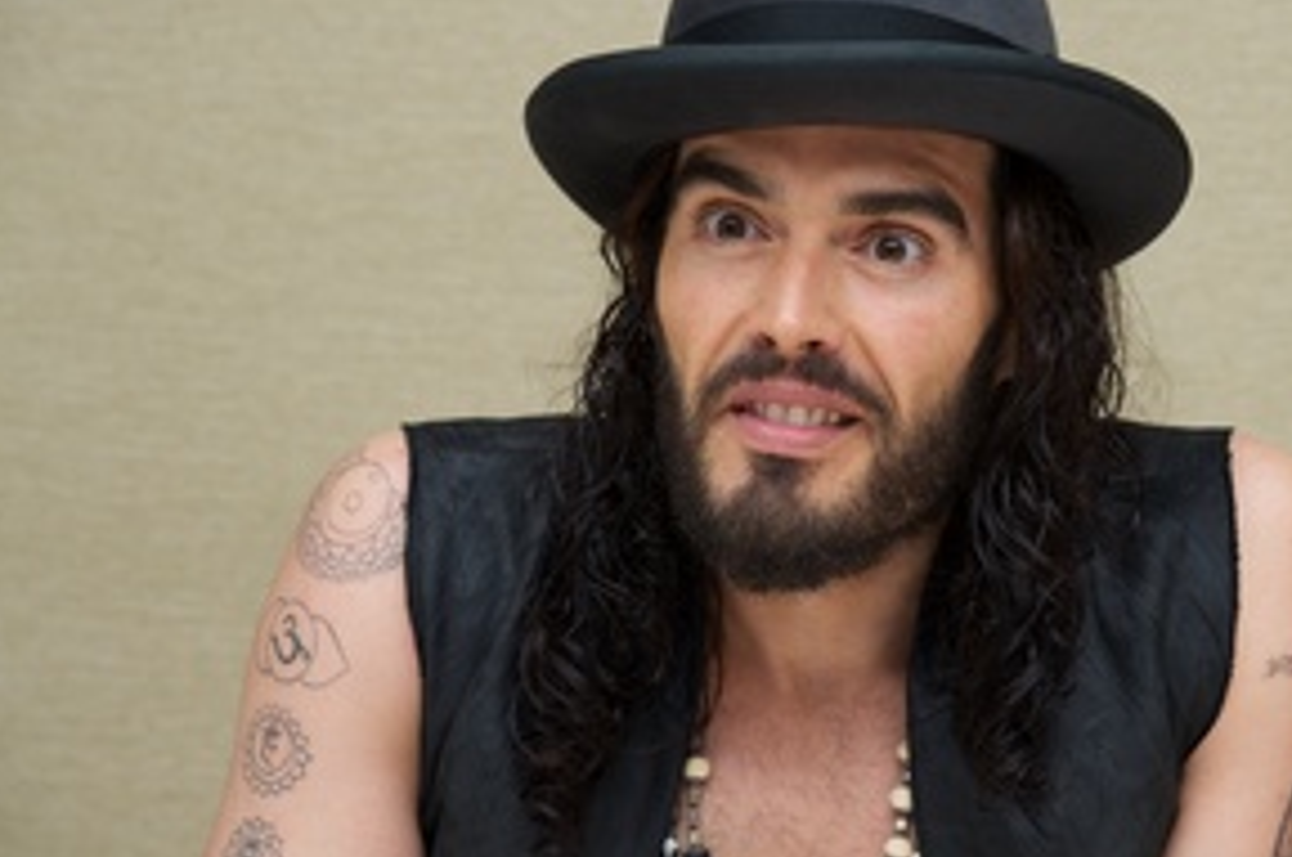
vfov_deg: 10.7
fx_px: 4586
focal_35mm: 128
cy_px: 413
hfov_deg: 16.0
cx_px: 866
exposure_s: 1/80
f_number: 8
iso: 400
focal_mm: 92
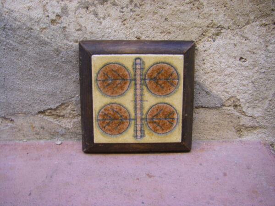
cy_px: 103
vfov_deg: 37.7
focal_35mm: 38
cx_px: 138
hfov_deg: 49.0
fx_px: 302
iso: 200
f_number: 3.5
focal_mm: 6.3
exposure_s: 1/50
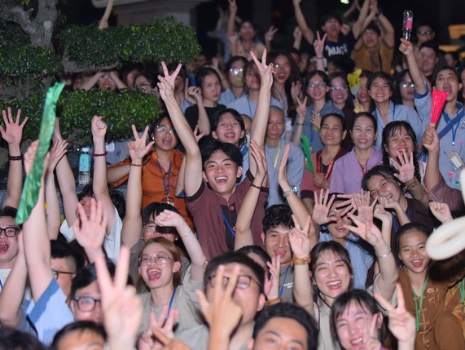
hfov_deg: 23.8
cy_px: 176
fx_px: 1102
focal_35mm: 82
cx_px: 251
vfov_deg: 18.0
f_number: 2.8
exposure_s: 1/160
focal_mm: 75
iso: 500
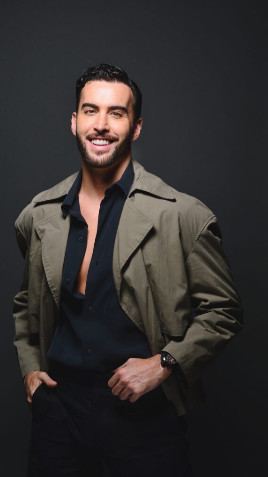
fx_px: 1238
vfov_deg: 21.8
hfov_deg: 12.3
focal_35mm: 98
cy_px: 239
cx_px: 112
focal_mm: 62
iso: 100
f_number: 10
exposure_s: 1/100
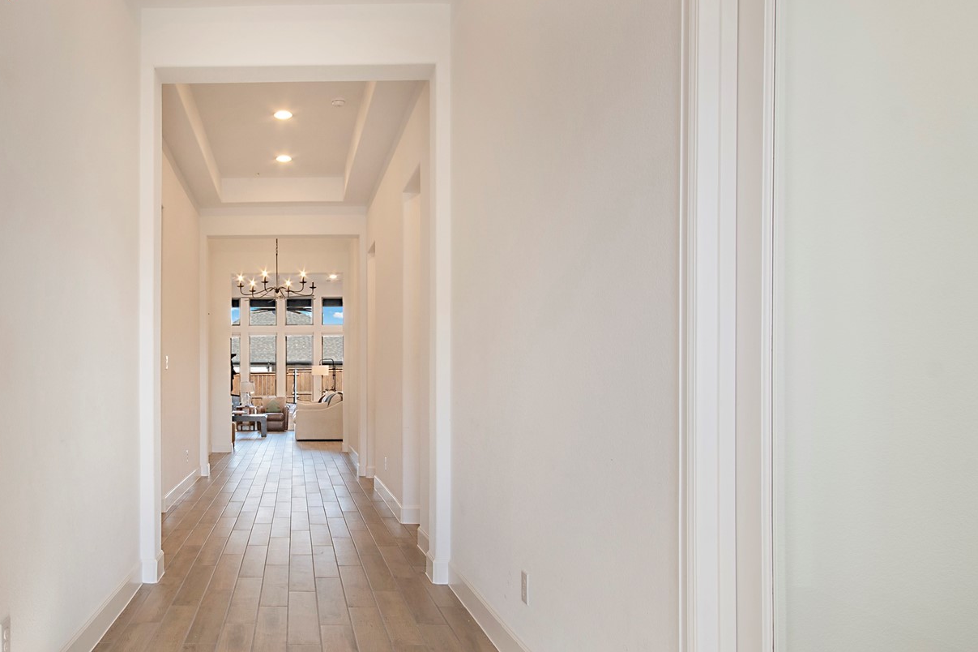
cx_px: 278
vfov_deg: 47.8
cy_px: 370
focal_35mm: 27
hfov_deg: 64.4
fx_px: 733
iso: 100
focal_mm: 10
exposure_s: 1/30
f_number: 11
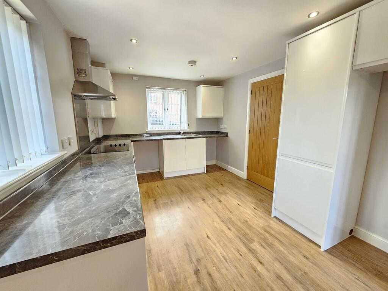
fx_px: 146
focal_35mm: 13
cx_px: 194
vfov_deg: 89.9
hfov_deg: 106.2
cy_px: 146
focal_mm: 2.2
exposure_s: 1/77
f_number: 2.2
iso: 400
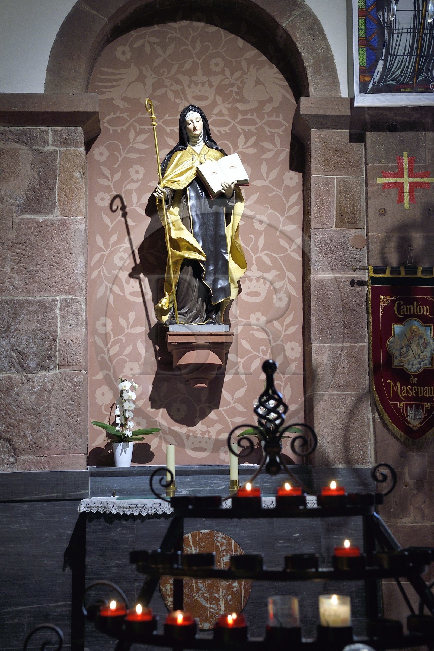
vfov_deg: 39.6
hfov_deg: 27.0
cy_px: 326
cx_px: 217
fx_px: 904
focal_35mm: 50
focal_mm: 50
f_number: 8
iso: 1600
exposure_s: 1/30
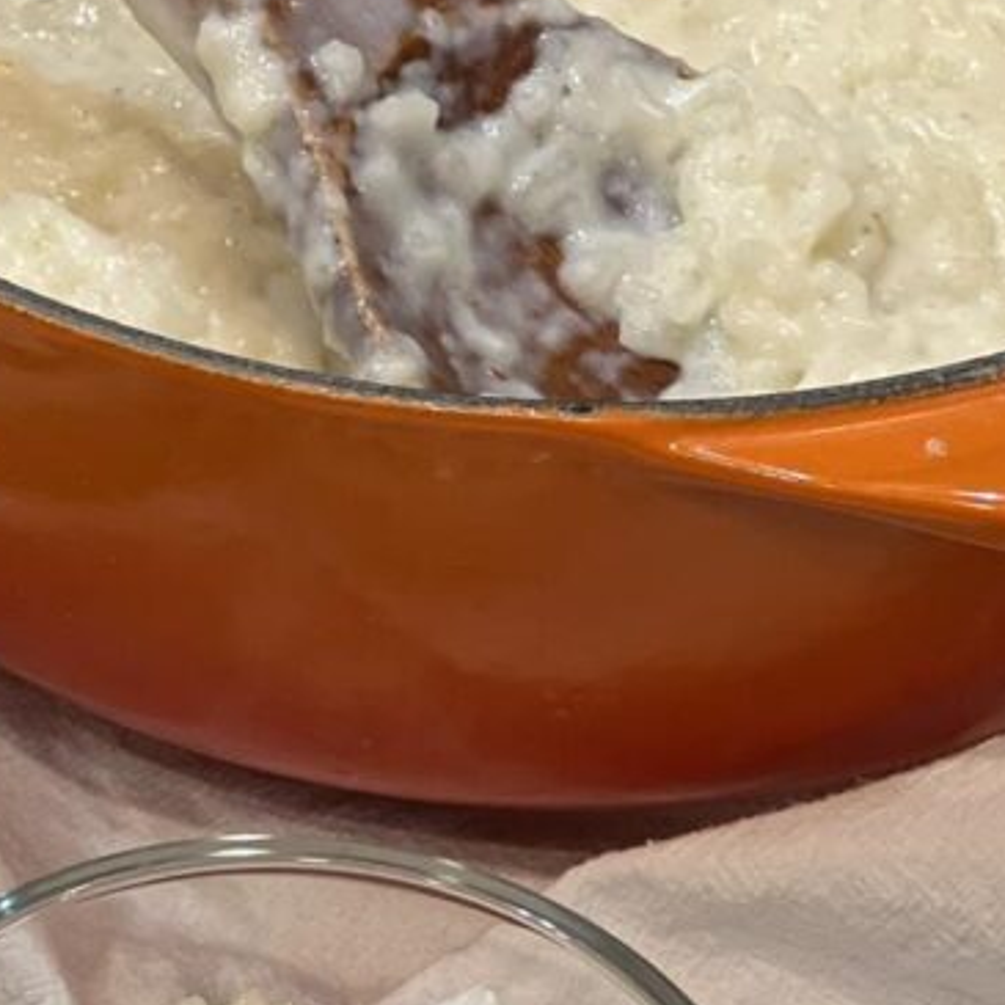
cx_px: 116
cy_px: 969
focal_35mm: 179
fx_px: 5880
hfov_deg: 9.7
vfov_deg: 9.7
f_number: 2.8
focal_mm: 9
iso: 250
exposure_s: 1/40
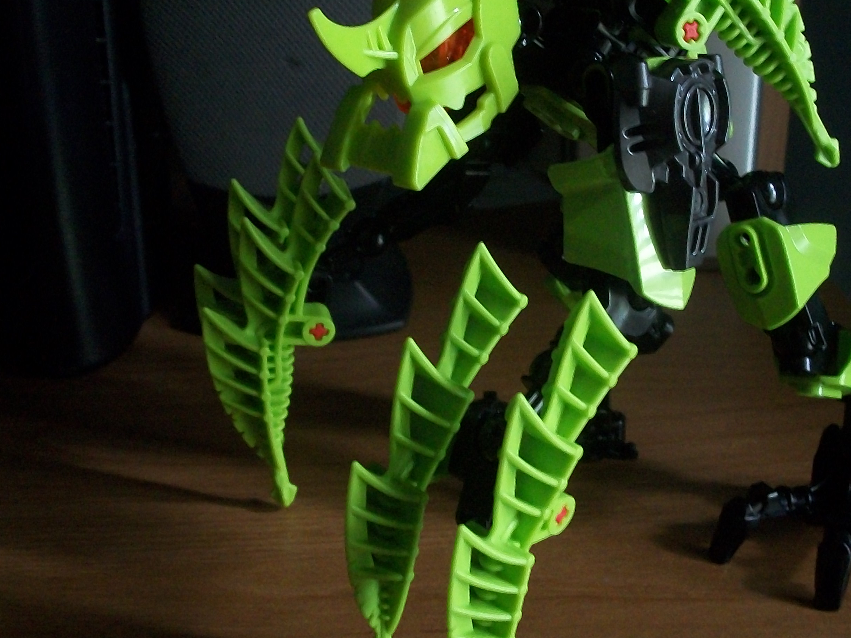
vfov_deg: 30.2
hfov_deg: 39.5
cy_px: 282
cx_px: 495
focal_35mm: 48
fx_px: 1180
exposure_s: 1/8
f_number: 2.9
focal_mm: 5.7
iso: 220
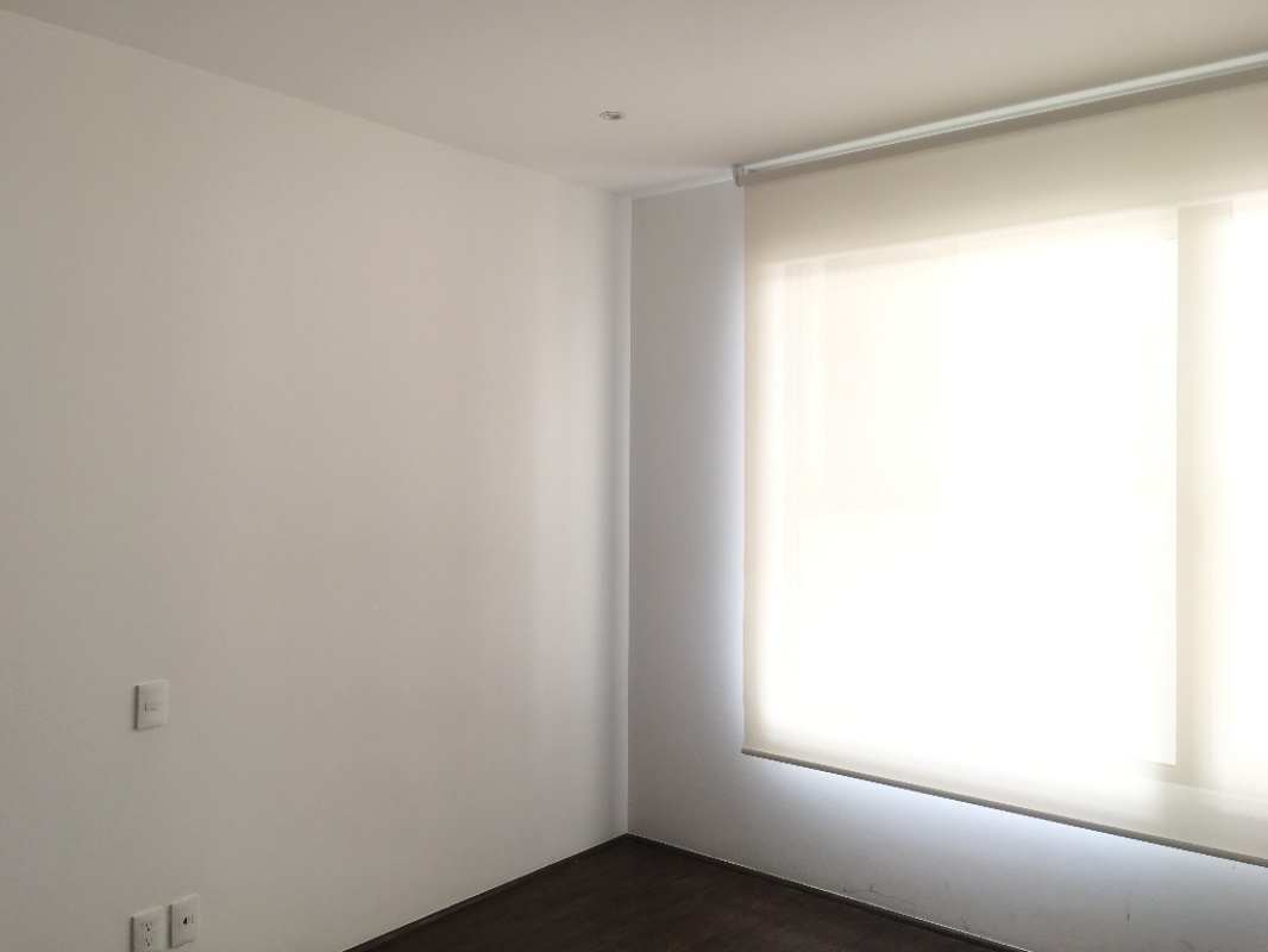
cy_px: 476
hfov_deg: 61.6
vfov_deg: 48.2
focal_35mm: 29
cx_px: 634
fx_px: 1063
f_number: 2.2
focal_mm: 4.15
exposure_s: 1/60
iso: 25
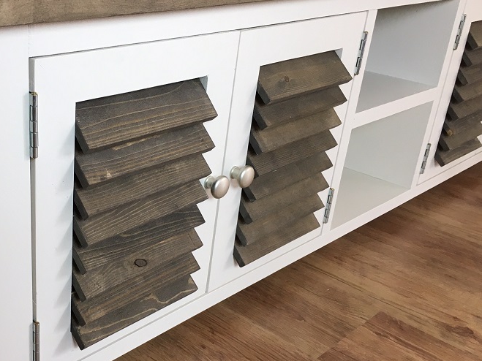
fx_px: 613
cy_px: 204
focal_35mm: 44
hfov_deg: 41.6
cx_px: 118
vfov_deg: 32.8
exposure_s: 1/30
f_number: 2.2
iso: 25
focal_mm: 4.15
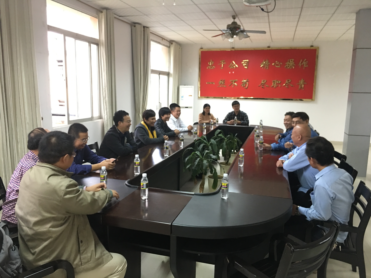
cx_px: 186
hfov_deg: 61.7
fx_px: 311
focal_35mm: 29
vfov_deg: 48.2
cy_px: 139
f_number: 2.2
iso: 100
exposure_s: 1/8
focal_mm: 4.15
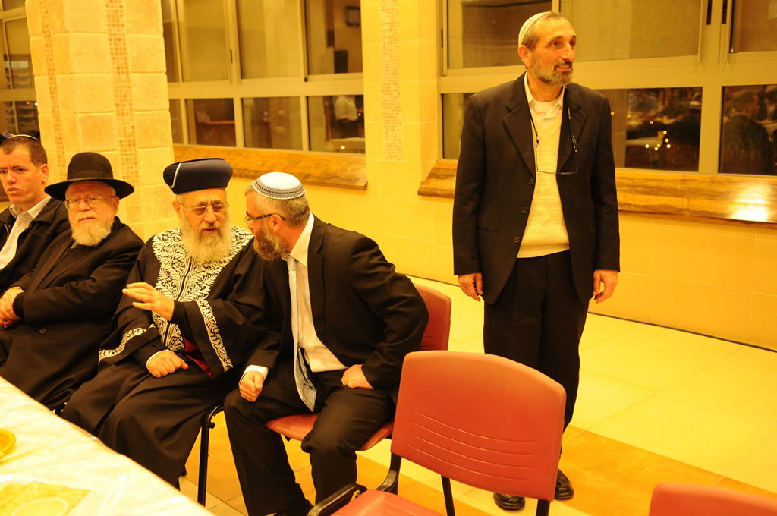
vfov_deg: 34.1
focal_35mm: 39
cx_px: 388
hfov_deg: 49.6
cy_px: 258
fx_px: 841
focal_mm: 26
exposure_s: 1/60
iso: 800
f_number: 3.2
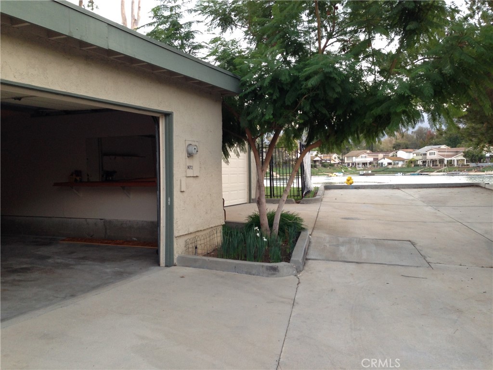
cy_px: 185
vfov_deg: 42.9
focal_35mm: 33
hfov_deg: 55.4
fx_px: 470
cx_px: 246
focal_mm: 4.12
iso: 80
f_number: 2.4
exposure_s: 1/20
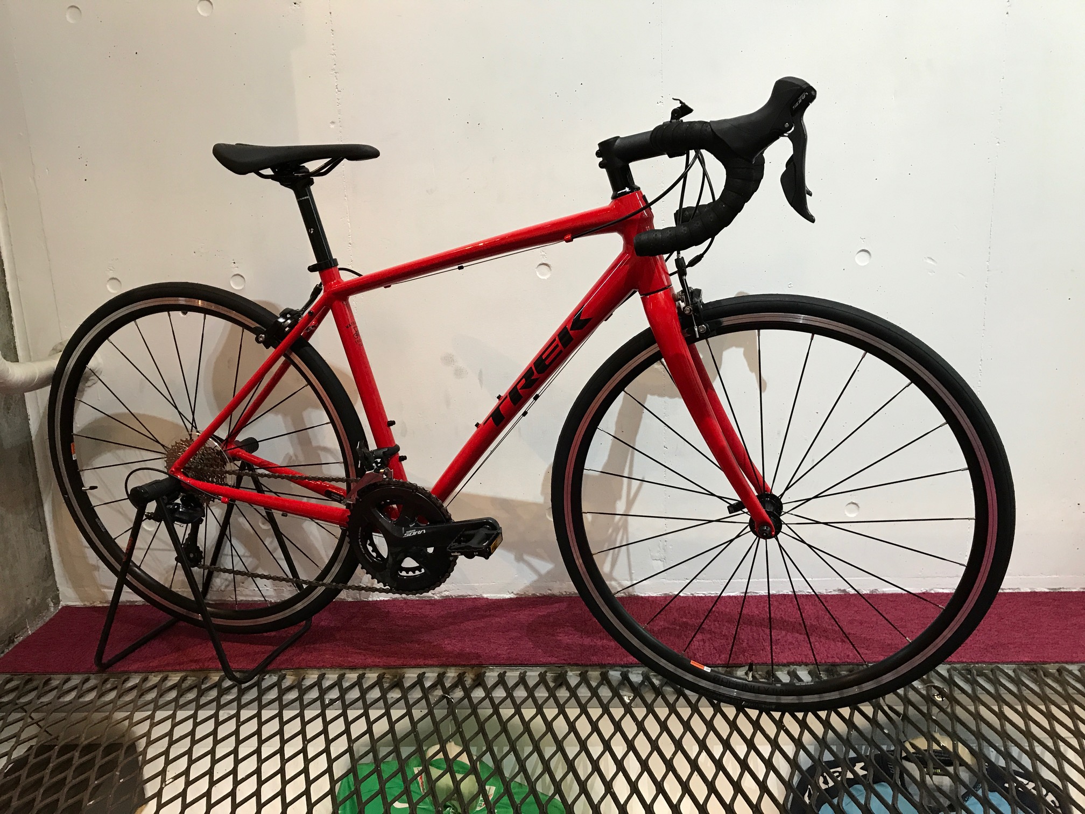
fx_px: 878
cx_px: 542
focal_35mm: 28
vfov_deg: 49.7
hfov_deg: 63.4
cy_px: 407
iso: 50
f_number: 1.8
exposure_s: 1/17
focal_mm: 3.99
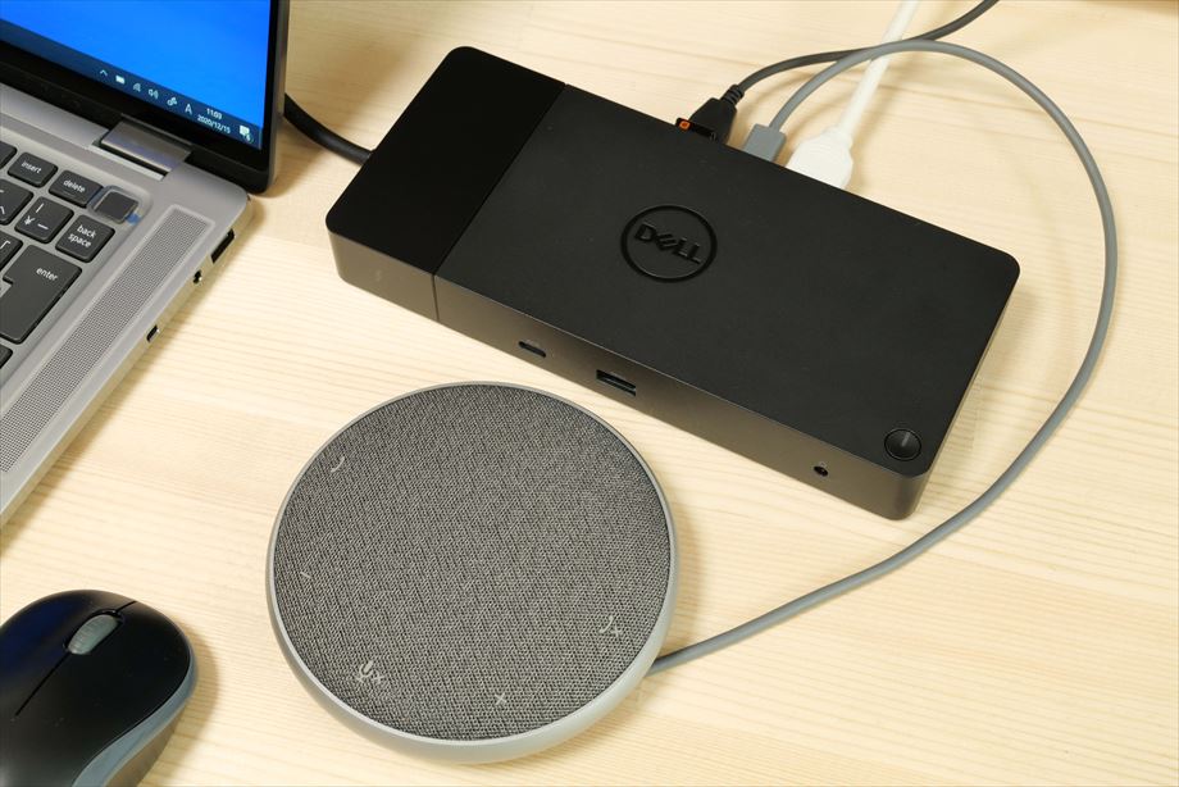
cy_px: 394
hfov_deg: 40.3
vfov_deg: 27.5
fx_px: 1605
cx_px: 590
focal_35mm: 49
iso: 1600
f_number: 14
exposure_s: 1/5
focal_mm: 49
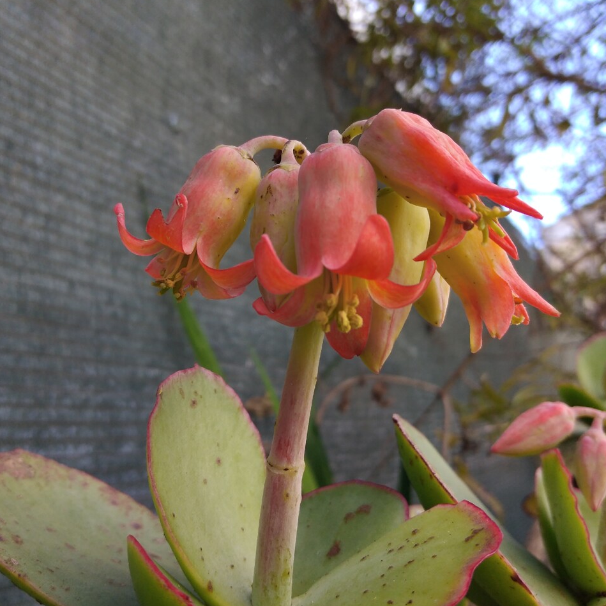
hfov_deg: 52.5
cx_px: 284
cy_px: 303
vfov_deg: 52.5
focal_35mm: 31
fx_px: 614
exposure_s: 1/375
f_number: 1.8
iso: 100
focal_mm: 3.6
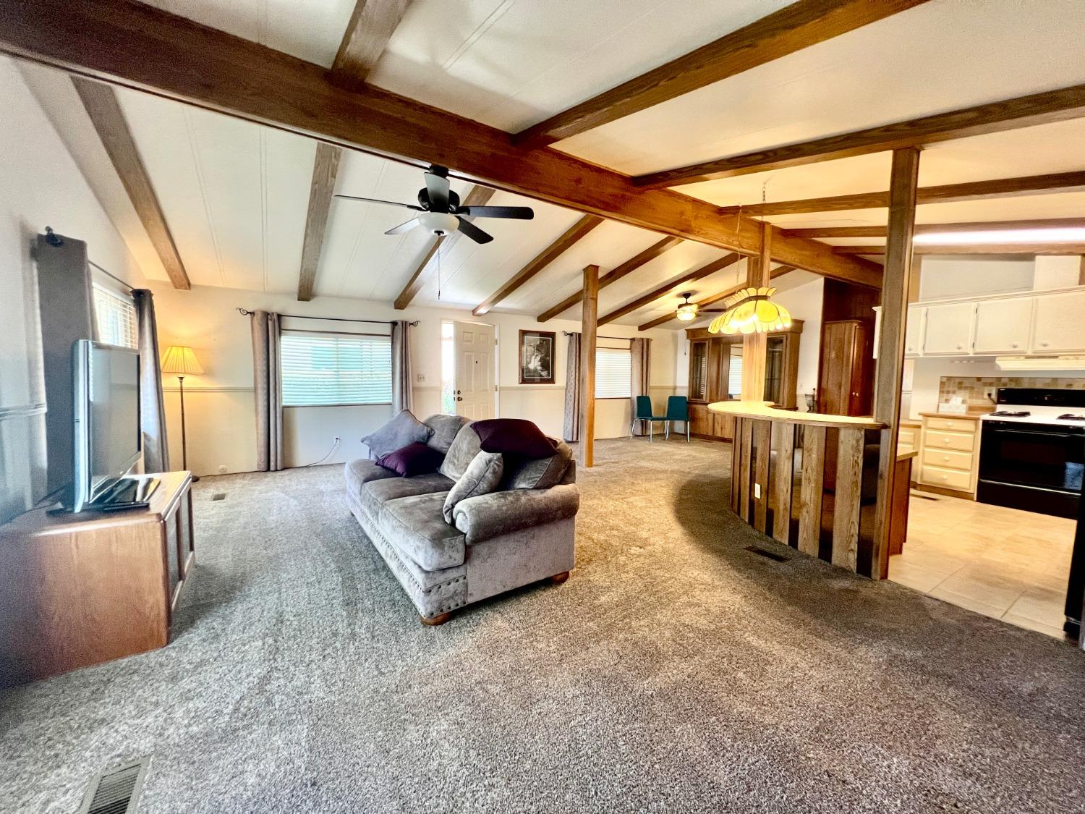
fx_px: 407
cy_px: 407
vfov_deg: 89.9
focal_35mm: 13
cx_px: 542
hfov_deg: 106.2
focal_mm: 1.57
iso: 250
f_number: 1.8
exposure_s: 1/60
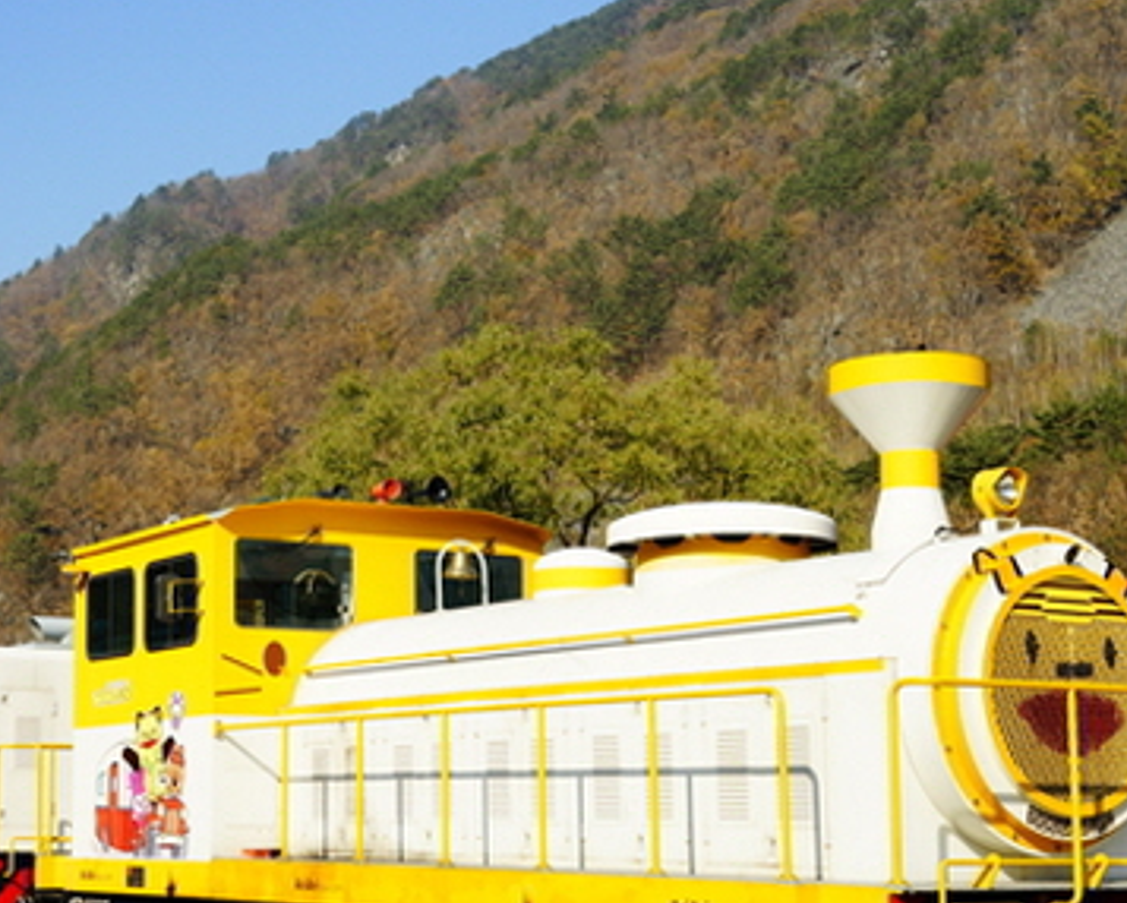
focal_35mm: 69
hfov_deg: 27.0
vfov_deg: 22.2
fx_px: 2303
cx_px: 246
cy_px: 515
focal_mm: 35
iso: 400
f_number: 5.6
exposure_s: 1/1000
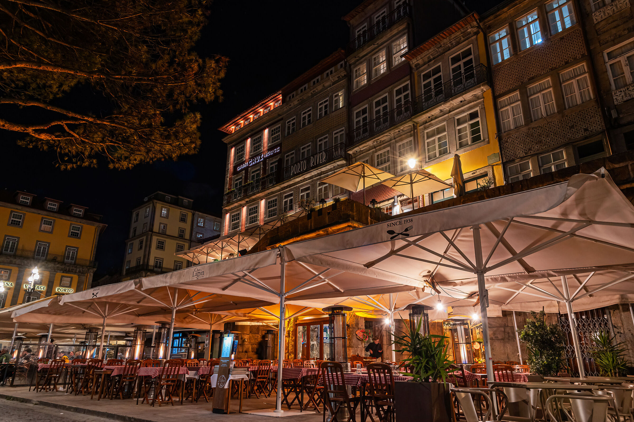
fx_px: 422
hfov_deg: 73.8
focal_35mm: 24
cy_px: 211
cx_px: 317
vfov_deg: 53.1
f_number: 8
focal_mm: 24
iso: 1600
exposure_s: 1/6
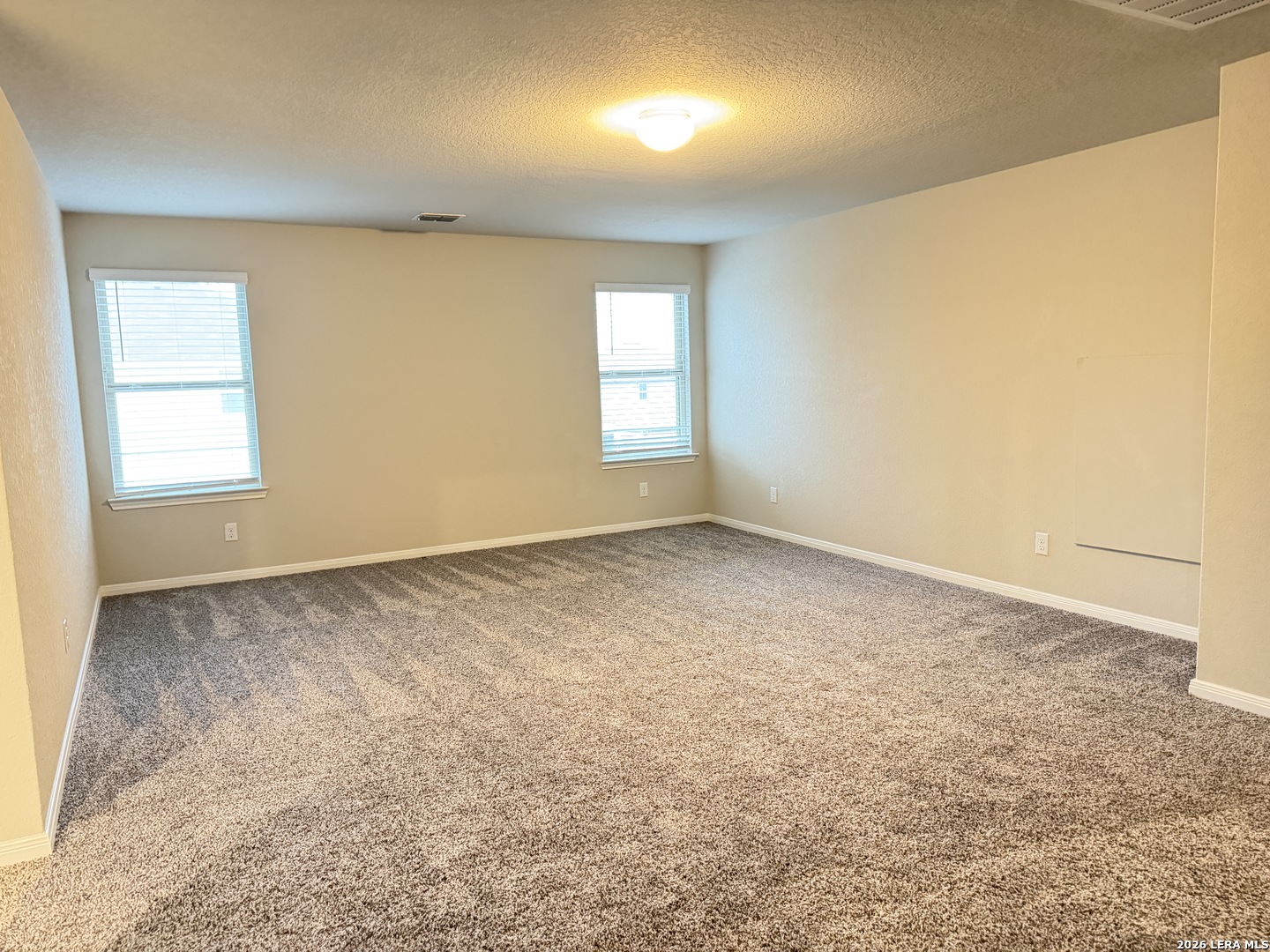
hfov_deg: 71.6
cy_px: 476
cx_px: 635
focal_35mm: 24
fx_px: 881
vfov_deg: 56.8
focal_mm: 6.76
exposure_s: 1/30
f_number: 1.78
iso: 1000
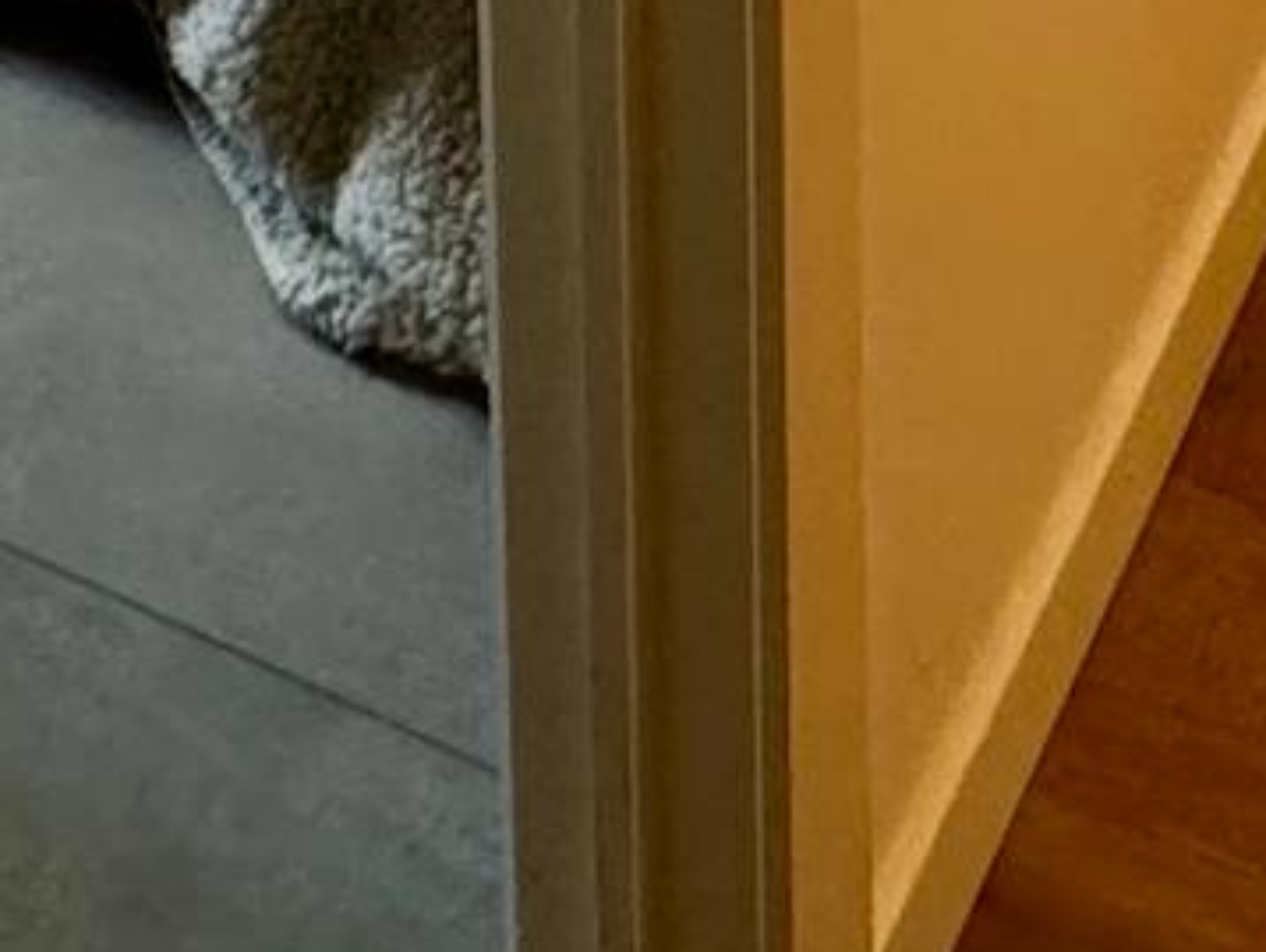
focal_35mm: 100
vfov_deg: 9.6
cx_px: 1160
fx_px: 3660
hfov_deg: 19.2
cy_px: -2230
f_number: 2.2
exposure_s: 1/99
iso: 250
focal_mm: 2.22
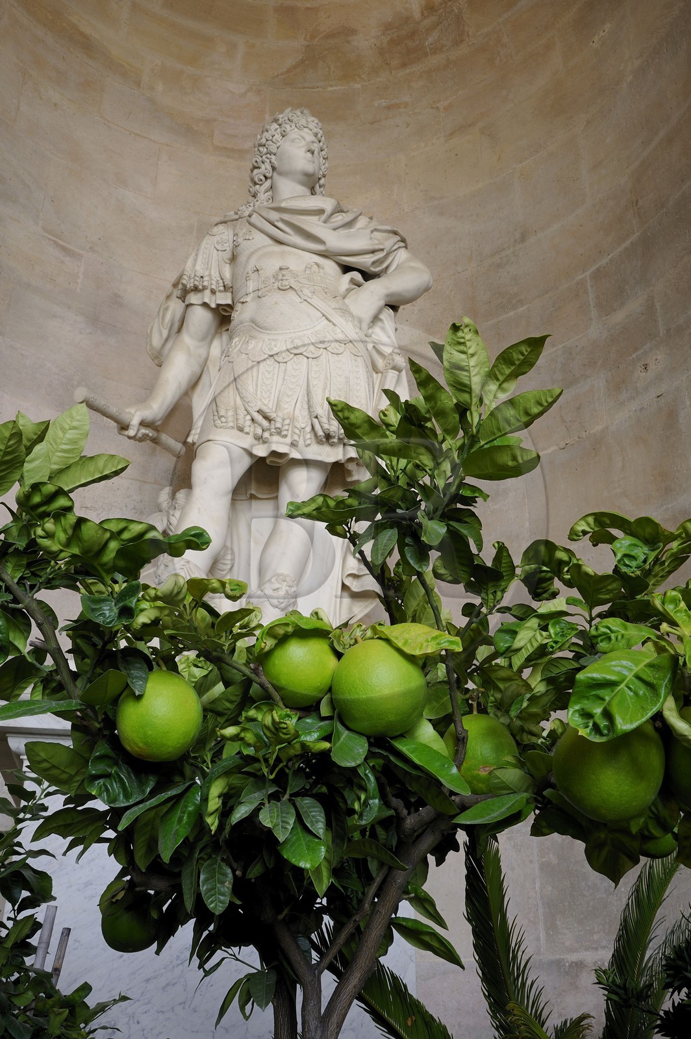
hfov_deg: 37.8
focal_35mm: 35
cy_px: 520
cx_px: 346
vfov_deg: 54.5
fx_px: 1009
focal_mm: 35
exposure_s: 2.5
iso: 200
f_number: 22
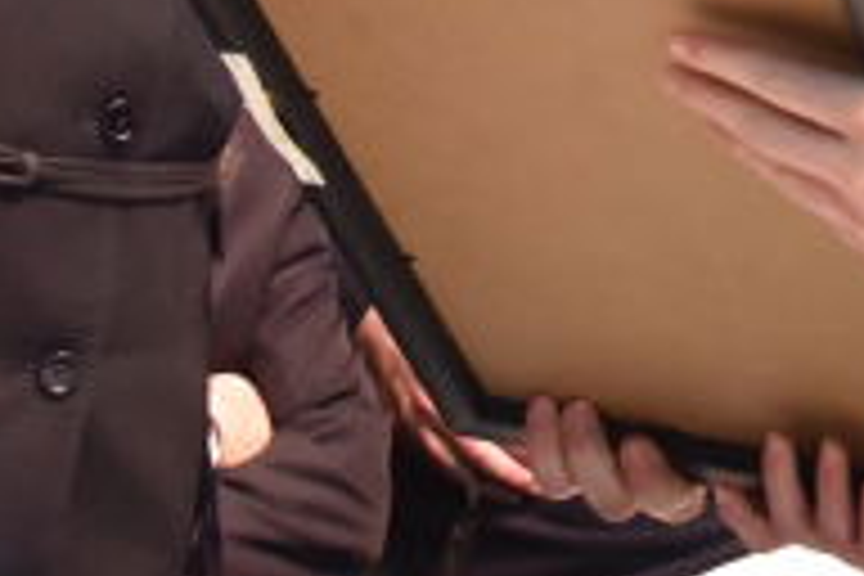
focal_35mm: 128
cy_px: -371
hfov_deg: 15.7
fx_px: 3072
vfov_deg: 10.2
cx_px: 850
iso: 1600
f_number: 4
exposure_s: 1/160
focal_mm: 24
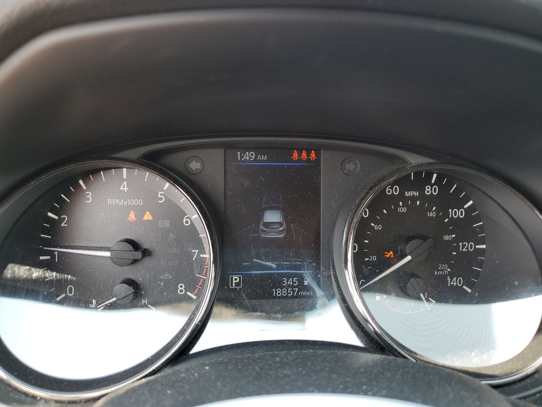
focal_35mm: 26
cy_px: 204
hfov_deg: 67.3
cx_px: 271
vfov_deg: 53.1
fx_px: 407
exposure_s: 1/161
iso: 50
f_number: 1.5
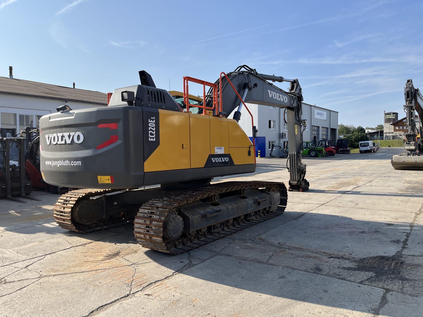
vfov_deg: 53.1
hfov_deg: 67.3
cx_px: 212
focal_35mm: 26
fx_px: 318
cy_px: 158
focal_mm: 5.1
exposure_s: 1/2688
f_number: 1.6
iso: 50
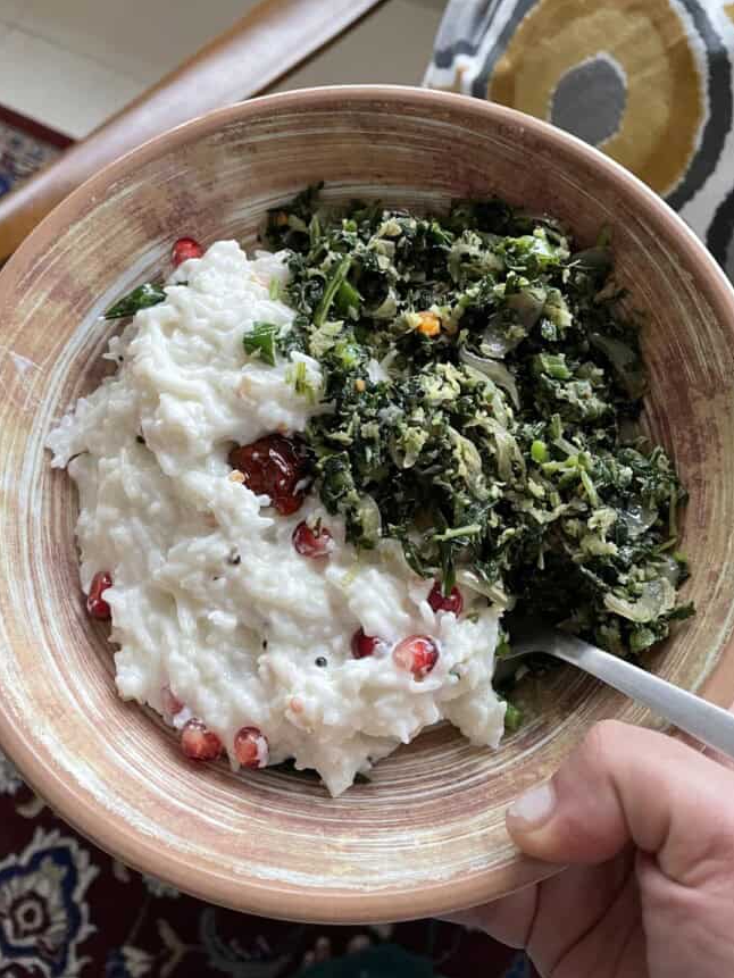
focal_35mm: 29
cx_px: 369
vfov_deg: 61.5
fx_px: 820
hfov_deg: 48.2
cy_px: 435
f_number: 1.6
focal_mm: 4.2
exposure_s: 1/60
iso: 400
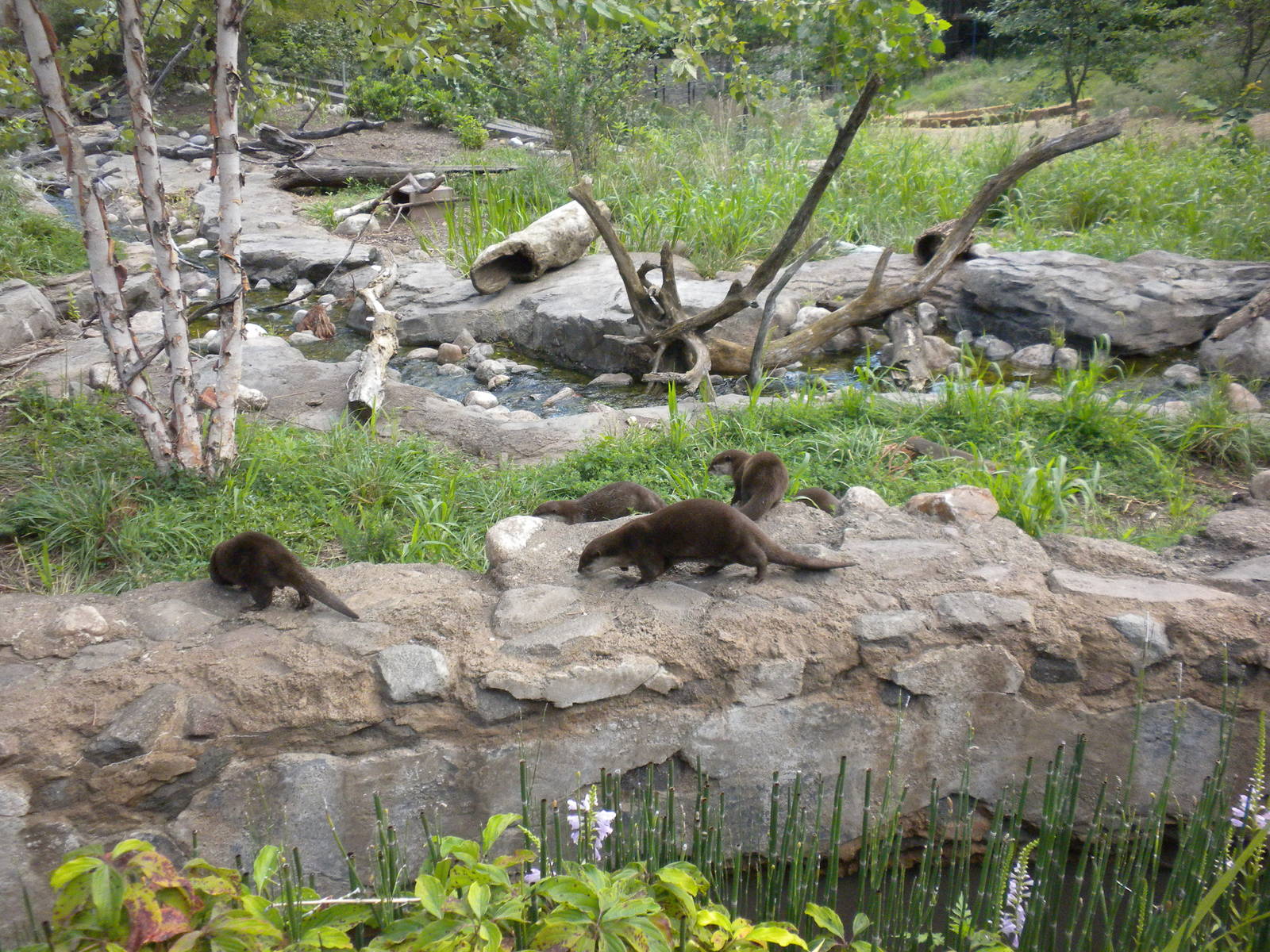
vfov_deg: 38.7
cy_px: 476
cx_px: 635
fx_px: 1357
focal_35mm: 37
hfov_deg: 50.1
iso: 388
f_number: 3.5
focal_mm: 6.6
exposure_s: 1/500
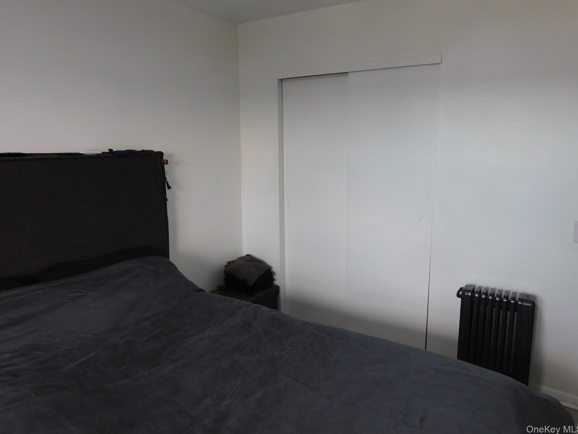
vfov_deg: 56.8
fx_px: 401
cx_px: 285
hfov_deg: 71.6
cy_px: 210
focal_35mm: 24
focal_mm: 4
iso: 125
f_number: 3
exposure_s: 1/30
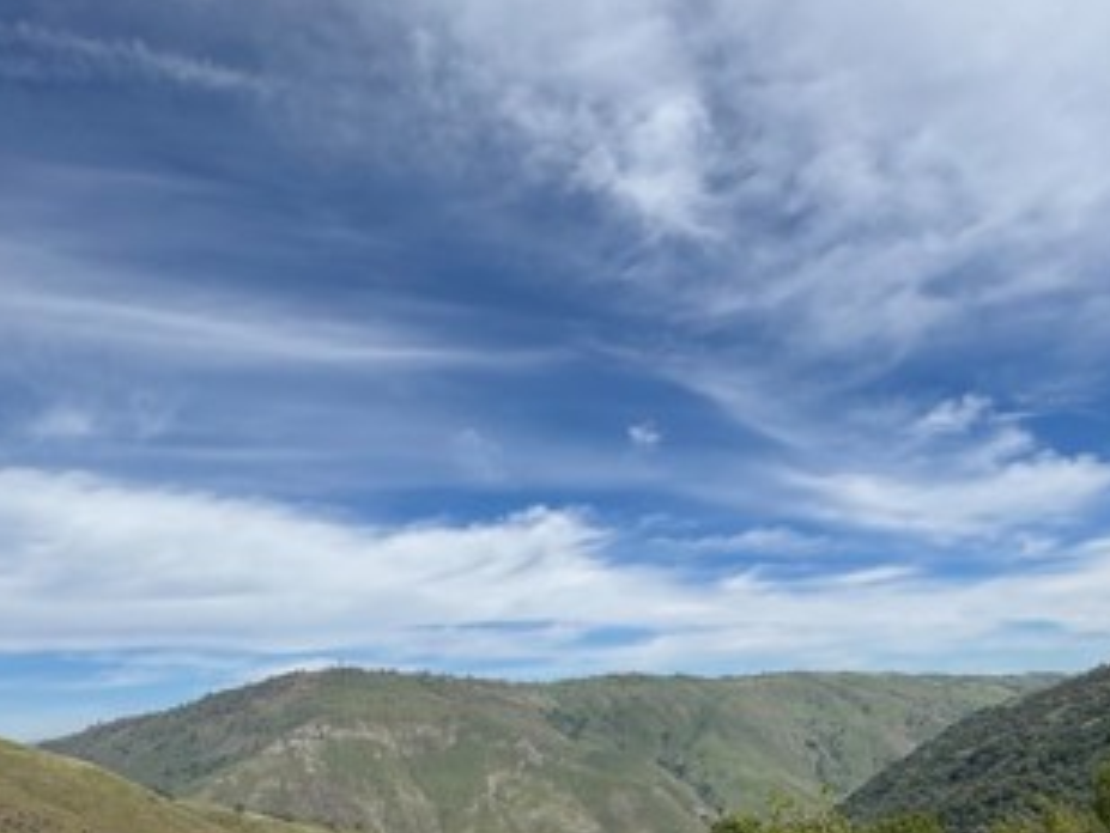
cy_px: 610
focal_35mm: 29
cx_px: 618
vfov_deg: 46.7
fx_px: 930
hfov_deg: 61.5
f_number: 2.2
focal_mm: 2.22
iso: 50
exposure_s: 1/3906
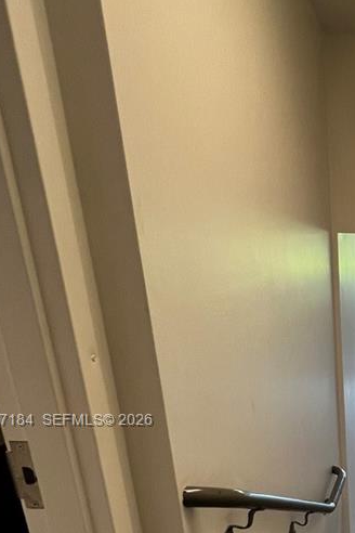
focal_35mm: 33
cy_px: 421
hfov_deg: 32.2
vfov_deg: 53.6
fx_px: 488
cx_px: 439
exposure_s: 1/120
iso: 125
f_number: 1.8
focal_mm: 1.57
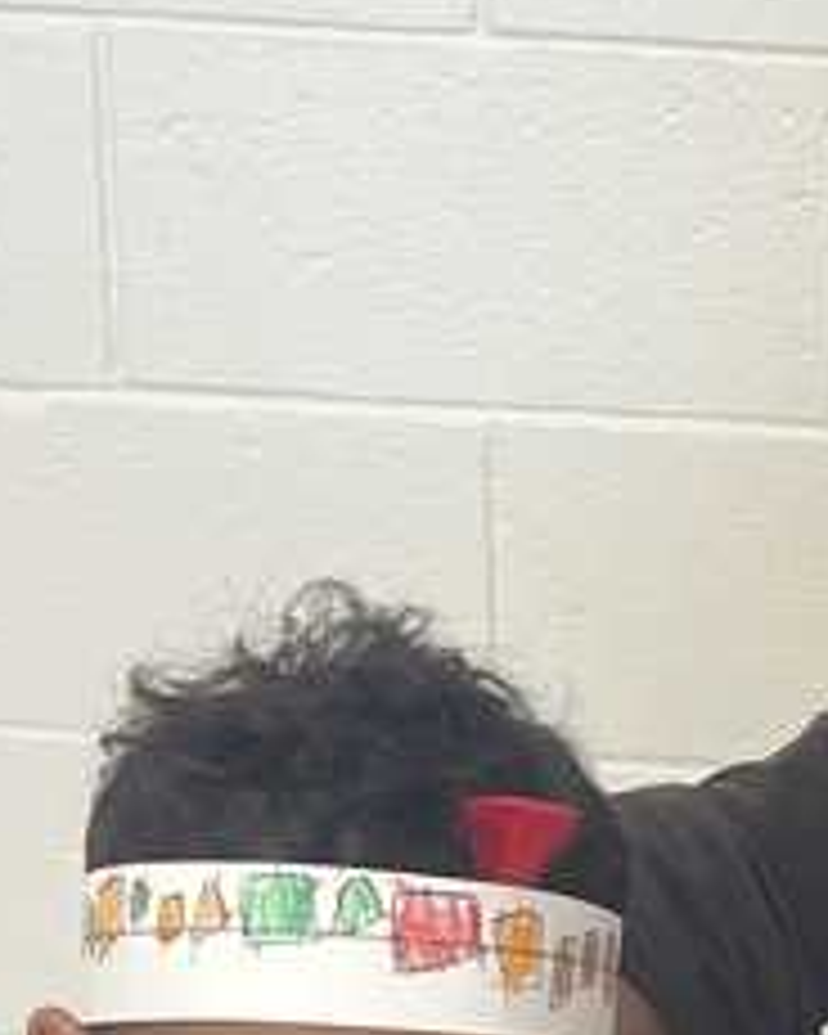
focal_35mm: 113
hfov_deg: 13.3
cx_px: 981
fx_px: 3461
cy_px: 828
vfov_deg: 16.9
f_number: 1.5
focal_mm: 5.7
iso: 125
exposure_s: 1/120
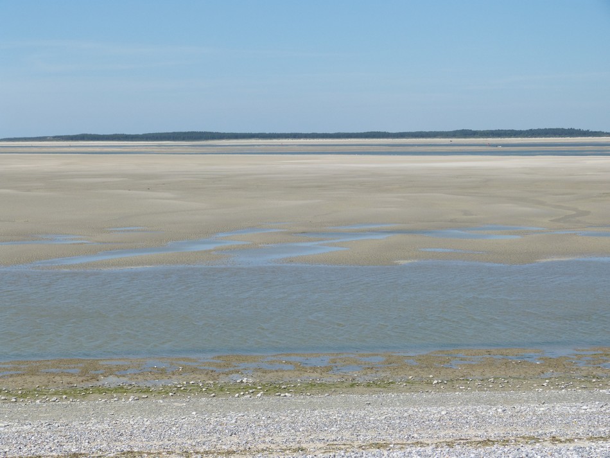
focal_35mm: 82
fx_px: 1445
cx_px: 305
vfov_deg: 18.0
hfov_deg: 23.8
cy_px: 229
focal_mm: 14.8
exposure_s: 1/1600
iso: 100
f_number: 4
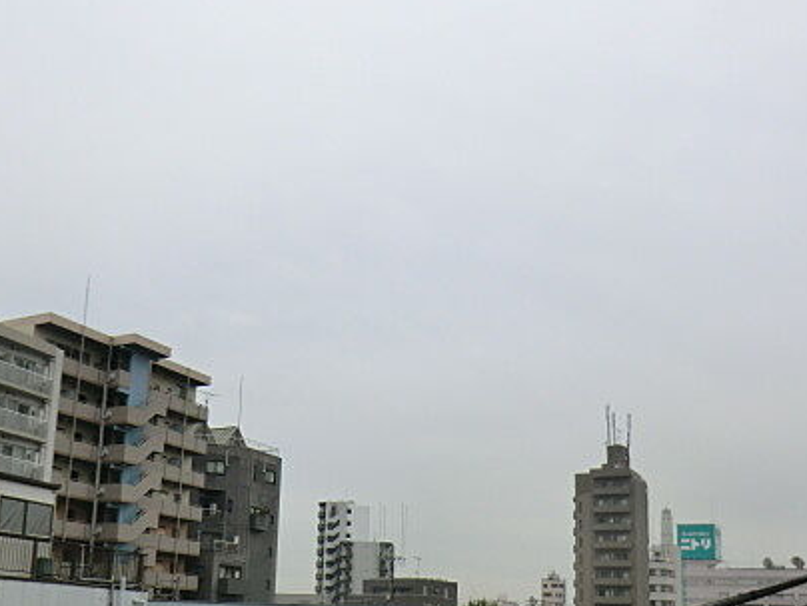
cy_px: 406
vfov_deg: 37.3
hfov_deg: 48.8
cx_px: 342
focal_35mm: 38
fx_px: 886
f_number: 3.2
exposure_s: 1/500
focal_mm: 4.3
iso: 80
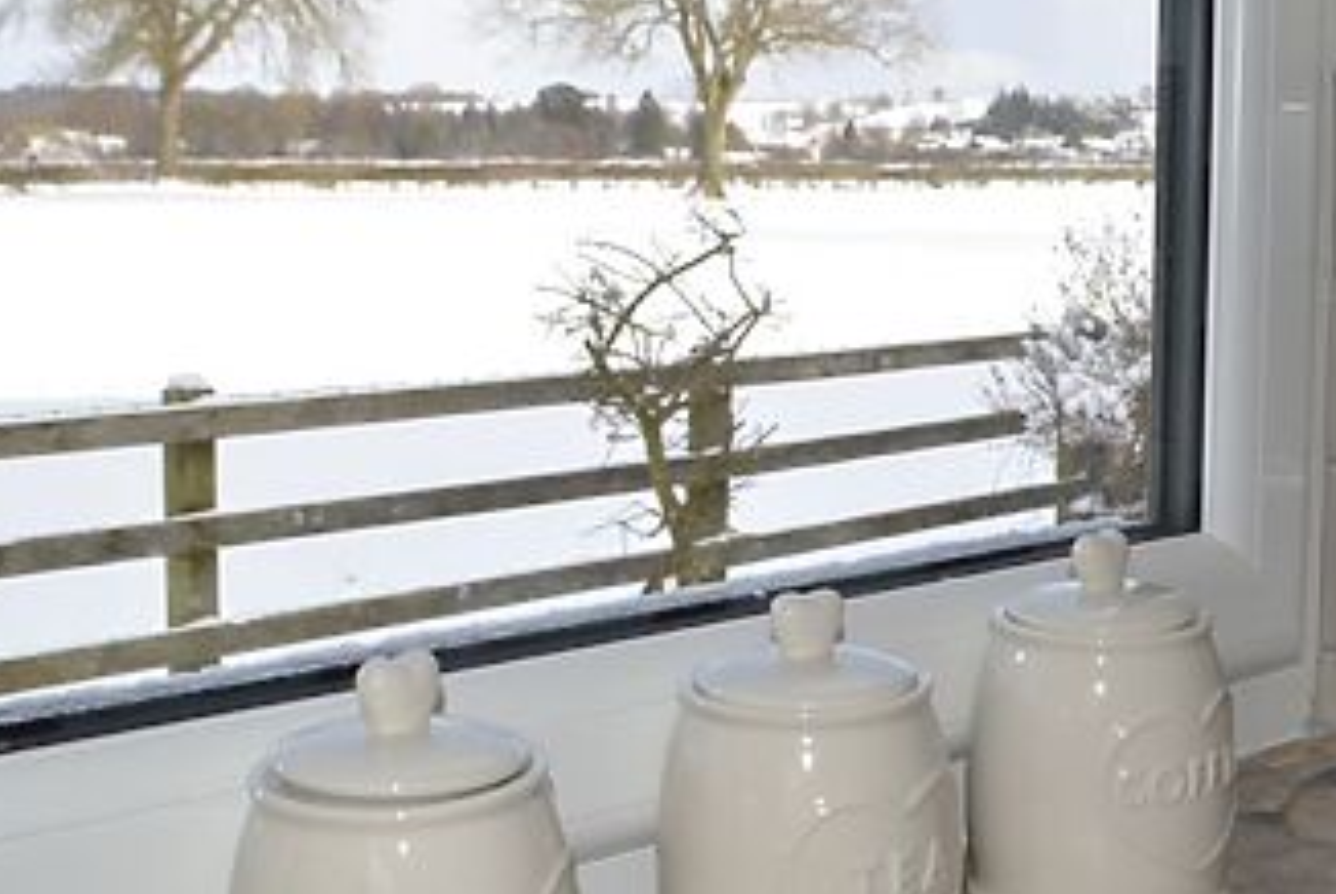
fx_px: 1783
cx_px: 766
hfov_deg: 41.0
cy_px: 383
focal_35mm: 48
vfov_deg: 28.1
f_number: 7.1
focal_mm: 18
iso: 100
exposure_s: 1/200
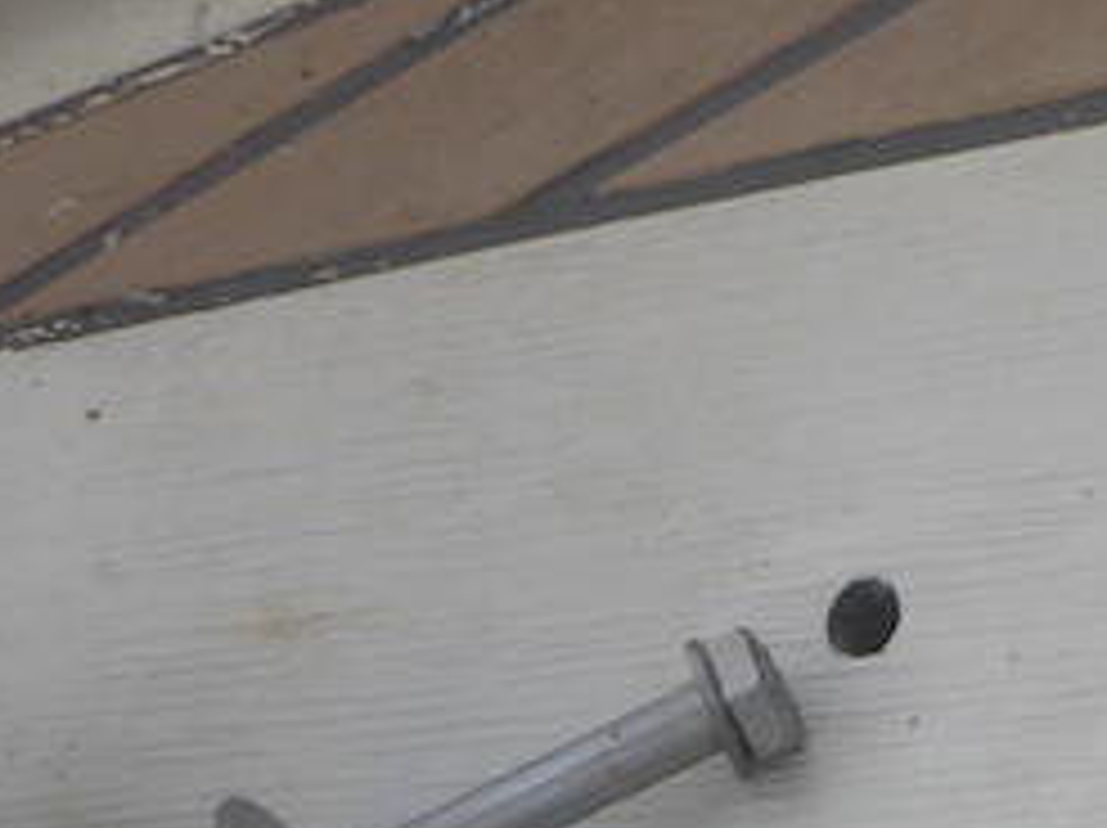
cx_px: 1706
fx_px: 2907
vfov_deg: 15.2
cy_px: 1192
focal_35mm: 91
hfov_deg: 18.8
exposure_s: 1/1300
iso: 100
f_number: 3.3
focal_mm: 4.9
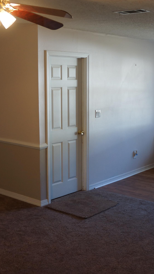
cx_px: 89
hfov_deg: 24.4
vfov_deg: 42.1
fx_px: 356
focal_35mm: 49
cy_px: 137
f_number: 4
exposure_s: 1/60
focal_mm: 21
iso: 400
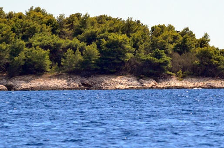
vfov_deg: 1.9
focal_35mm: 728
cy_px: 29
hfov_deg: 2.8
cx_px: 169
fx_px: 4520
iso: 1600
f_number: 5.6
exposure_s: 1/8000
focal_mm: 250
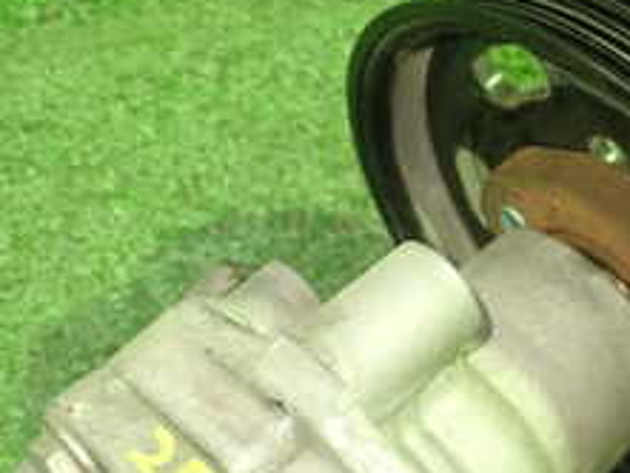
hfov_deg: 22.2
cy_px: 442
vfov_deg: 16.7
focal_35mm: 87
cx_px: 490
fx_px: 1584
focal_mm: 5.87
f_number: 2.4
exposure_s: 1/30
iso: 800
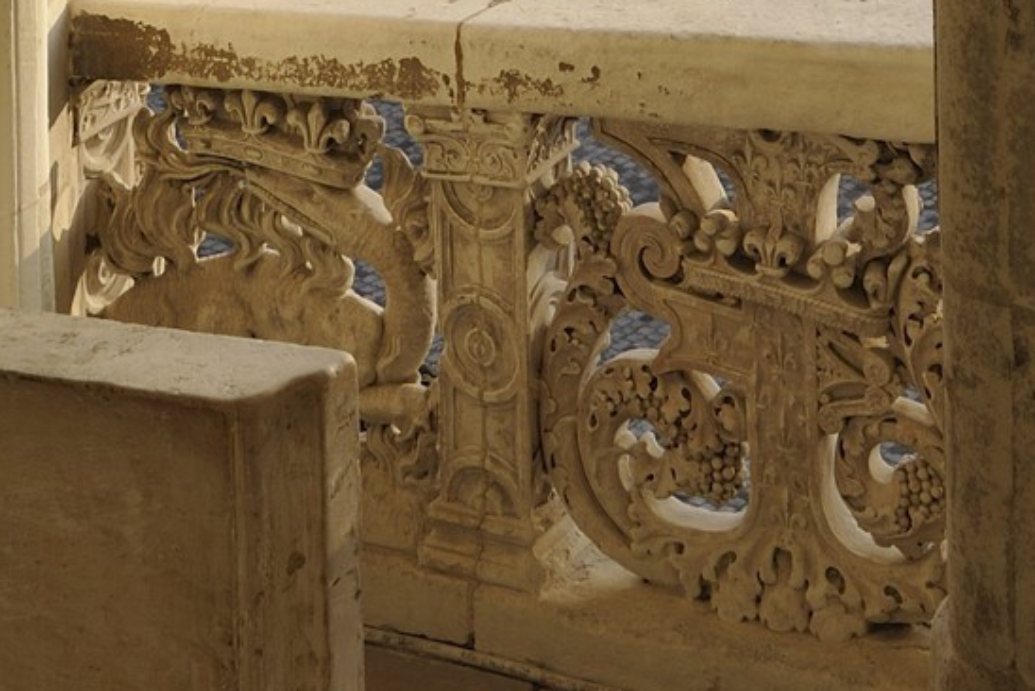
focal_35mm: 70
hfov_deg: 28.7
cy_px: -661
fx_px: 2013
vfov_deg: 15.7
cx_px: 380
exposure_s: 1/160
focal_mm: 24
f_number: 8
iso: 200
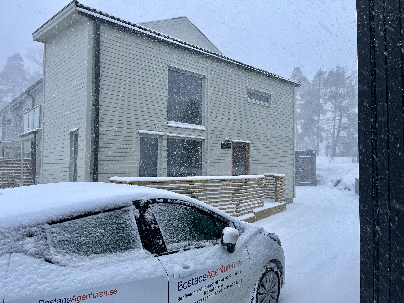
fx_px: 303
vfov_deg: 53.1
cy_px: 152
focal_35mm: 26
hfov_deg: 67.3
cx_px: 202
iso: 100
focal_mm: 5.1
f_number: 1.6
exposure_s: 1/121
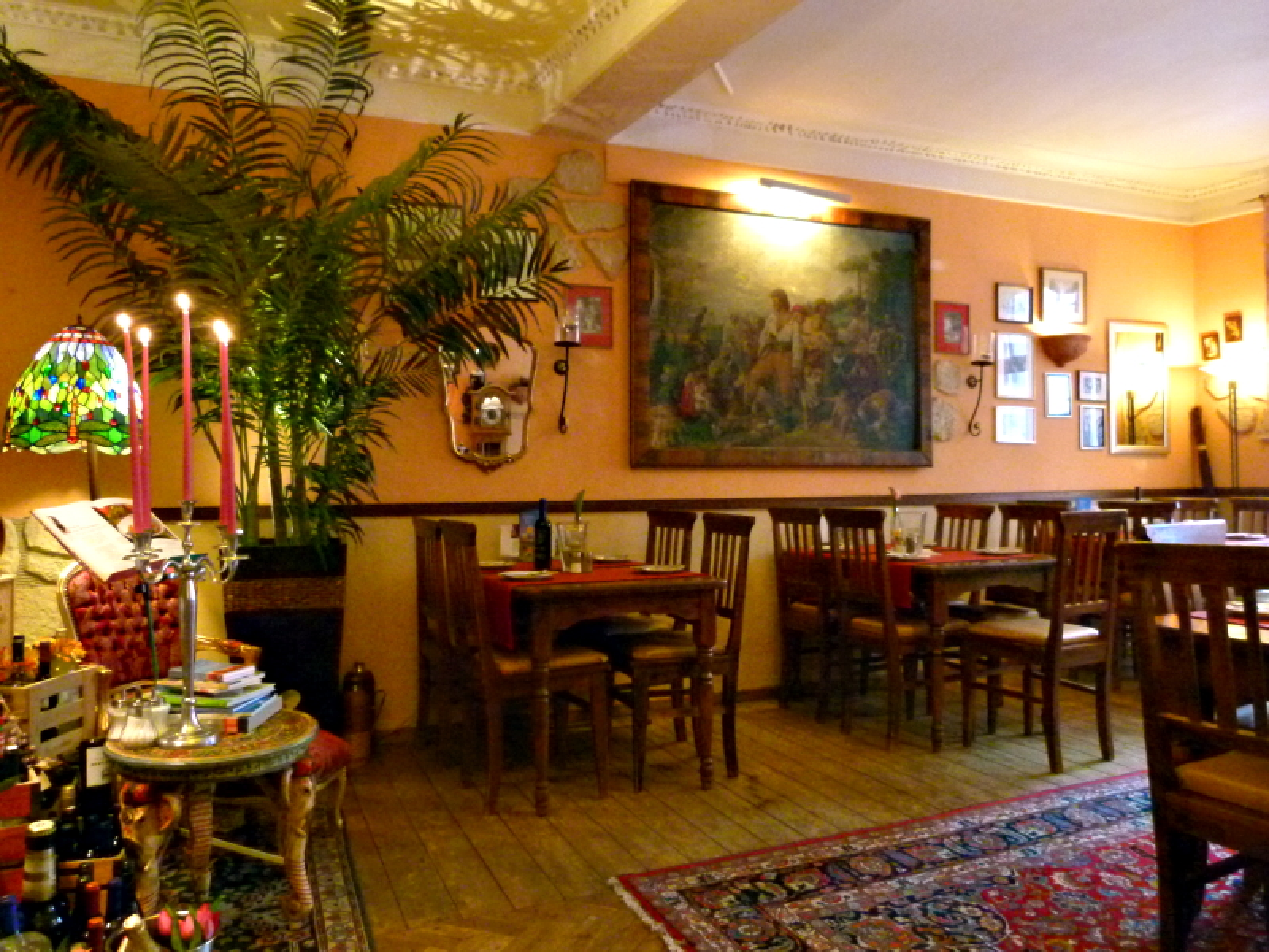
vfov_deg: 54.9
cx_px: 634
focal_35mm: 25
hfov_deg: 69.4
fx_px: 916
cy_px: 476
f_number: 2.8
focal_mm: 4.5
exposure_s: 1/20
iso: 800
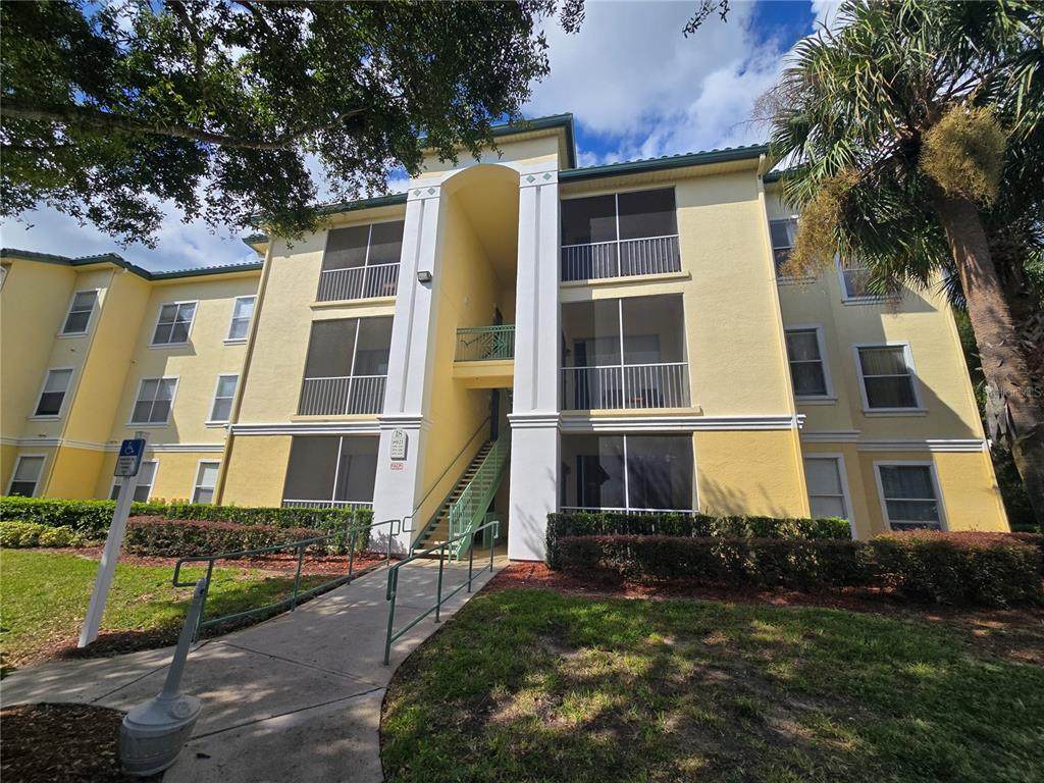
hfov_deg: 106.2
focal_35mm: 13
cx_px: 522
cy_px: 392
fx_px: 392
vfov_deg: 89.9
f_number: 2.2
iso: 50
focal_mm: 2.2
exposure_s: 1/3628
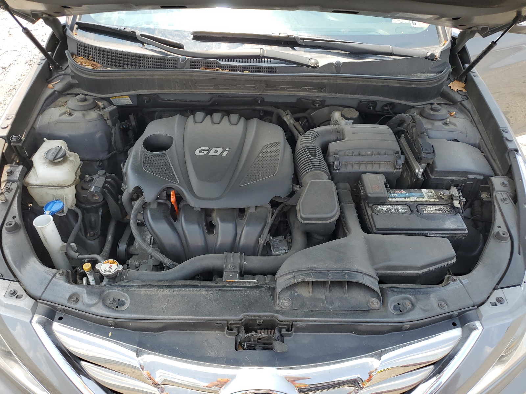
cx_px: 263
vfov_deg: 53.1
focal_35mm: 26
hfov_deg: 67.3
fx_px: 395
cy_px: 197
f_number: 1.5
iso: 50
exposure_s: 1/556
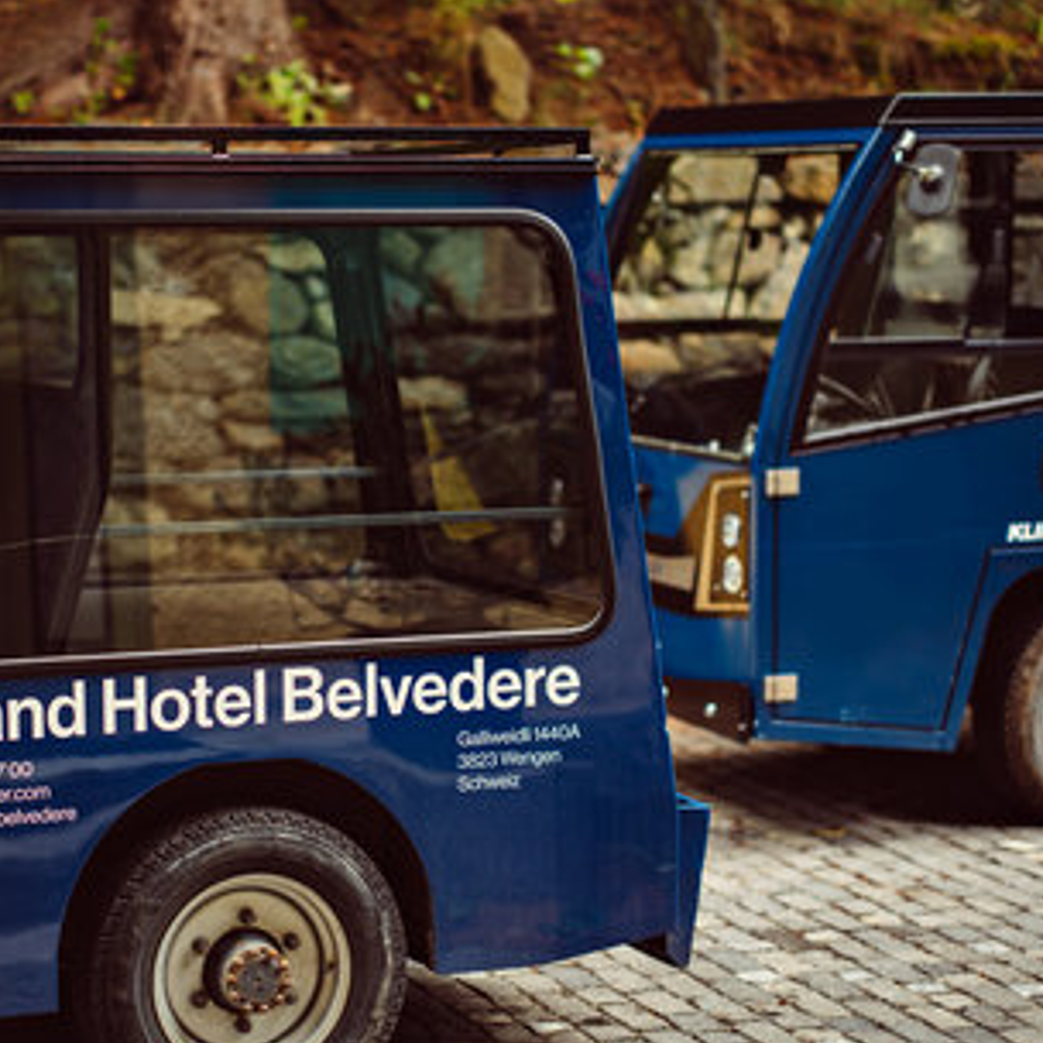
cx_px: 292
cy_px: 580
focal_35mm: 88
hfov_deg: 19.6
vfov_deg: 19.7
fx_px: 3000
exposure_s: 1/210
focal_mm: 80
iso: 80
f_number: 1.7
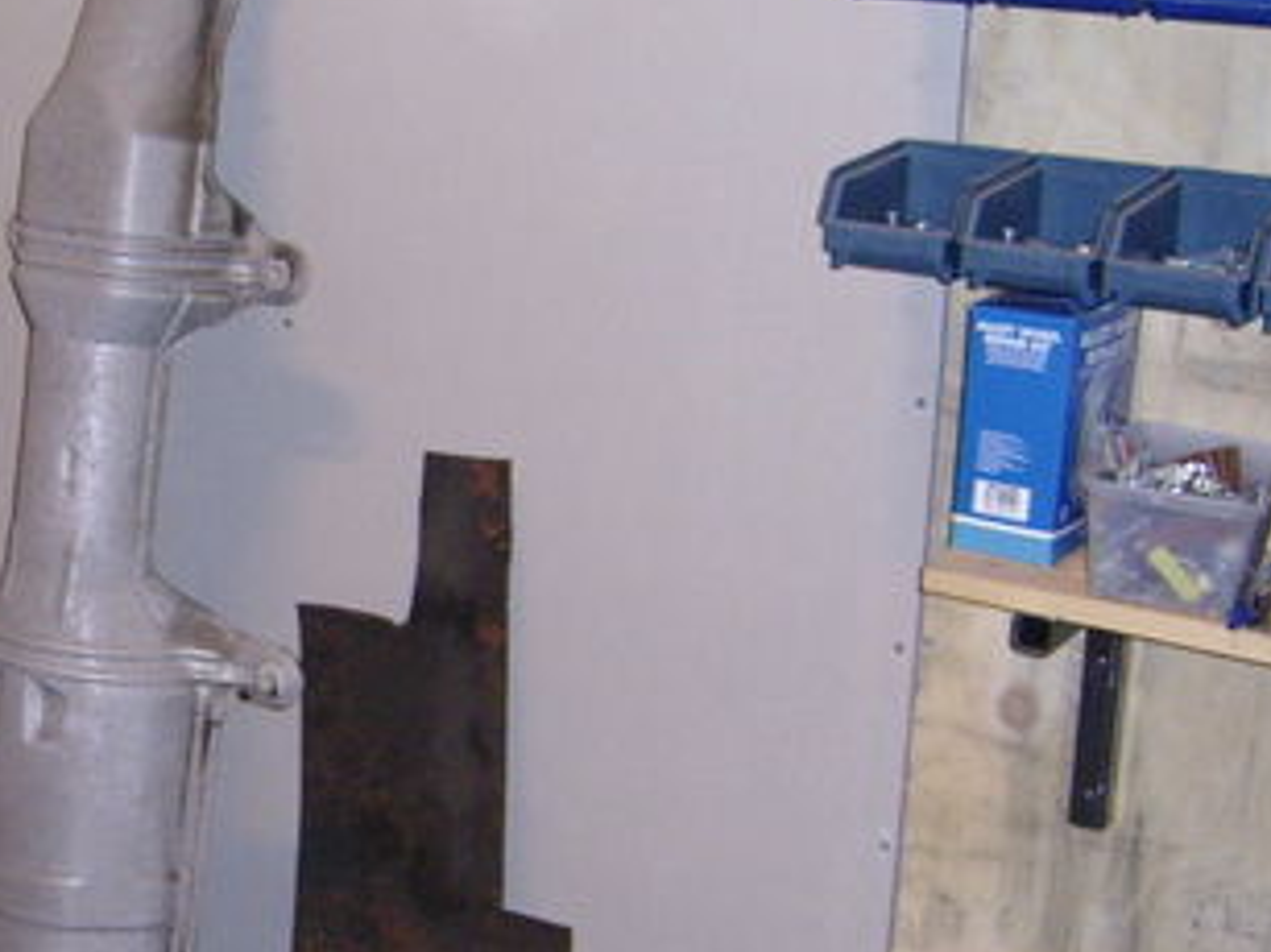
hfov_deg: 25.6
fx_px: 2679
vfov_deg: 20.2
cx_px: 62
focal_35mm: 73
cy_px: 497
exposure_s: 1/30
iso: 218
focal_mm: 5.95
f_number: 2.8
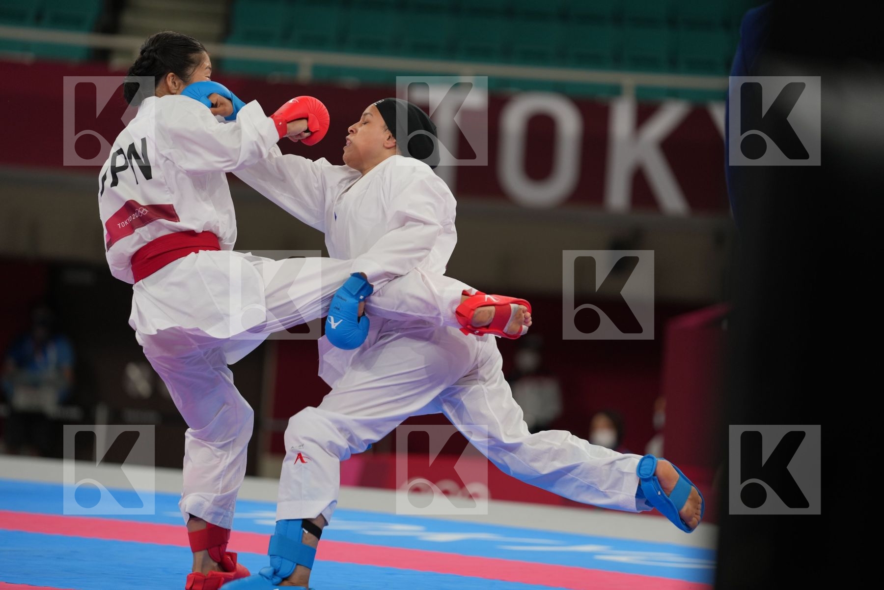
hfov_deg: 10.3
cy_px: 295
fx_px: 4911
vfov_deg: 6.9
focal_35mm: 200
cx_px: 442
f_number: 2.8
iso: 500
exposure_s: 1/1000
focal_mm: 200
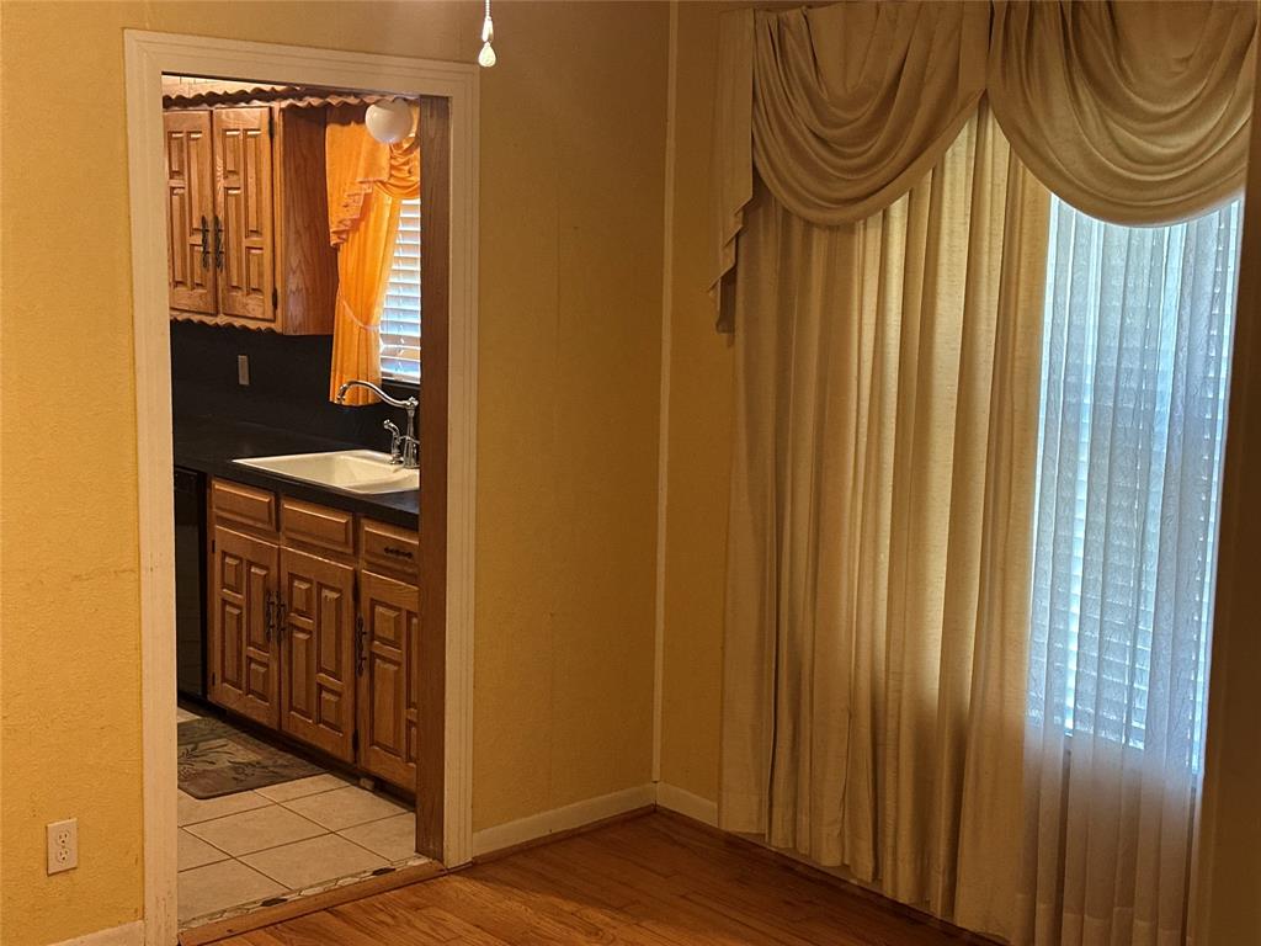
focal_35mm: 48
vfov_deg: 30.3
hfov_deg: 39.7
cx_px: 630
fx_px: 1749
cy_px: 473
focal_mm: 6.86
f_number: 1.78
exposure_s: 1/40
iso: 320
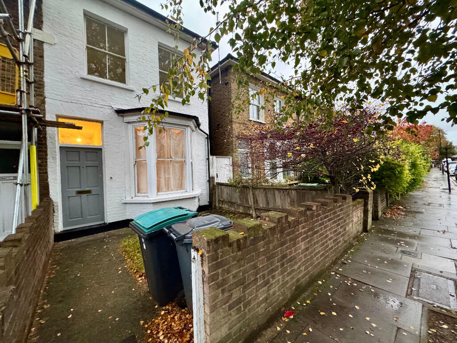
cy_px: 172
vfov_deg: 85.7
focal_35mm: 14
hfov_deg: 102.1
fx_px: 185
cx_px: 228
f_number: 2.2
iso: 800
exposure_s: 1/60
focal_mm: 2.22
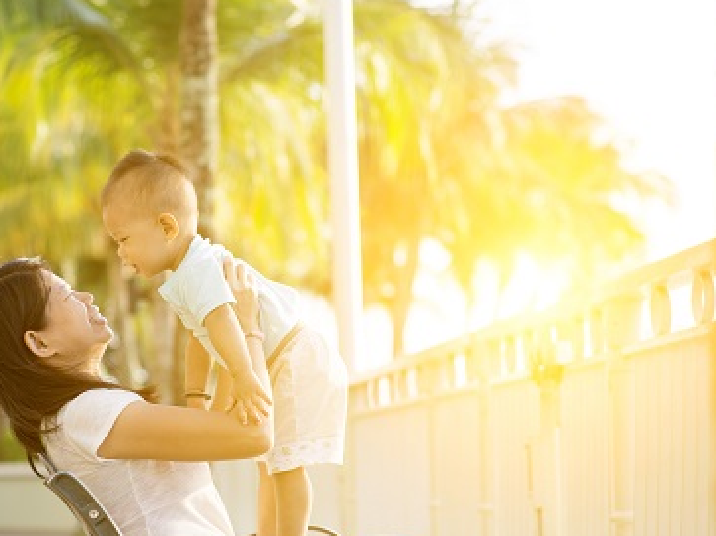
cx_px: 247
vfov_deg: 11.9
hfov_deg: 15.9
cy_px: 348
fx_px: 2564
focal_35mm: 124
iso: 200
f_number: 3.5
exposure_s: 1/400
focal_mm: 85
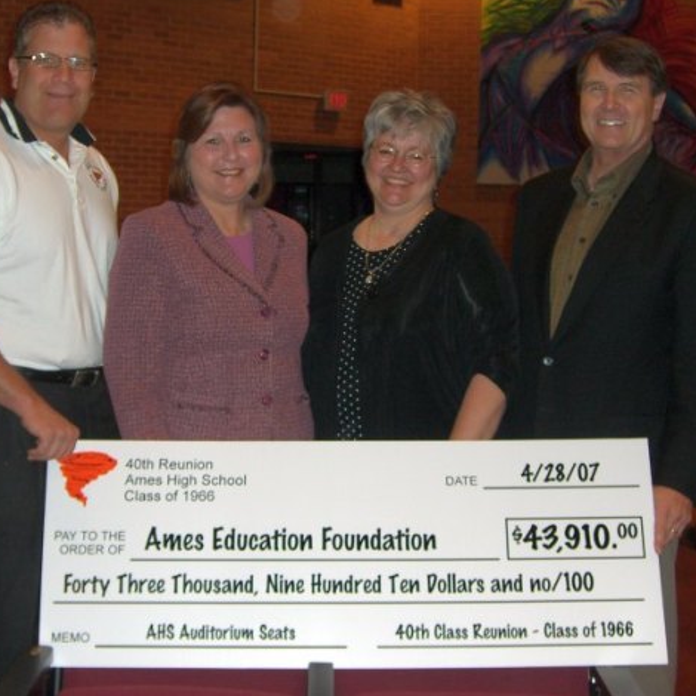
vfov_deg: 28.6
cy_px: 324
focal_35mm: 60
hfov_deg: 28.6
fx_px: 1365
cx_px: 304
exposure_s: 1/60
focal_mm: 9.5
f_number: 3.1
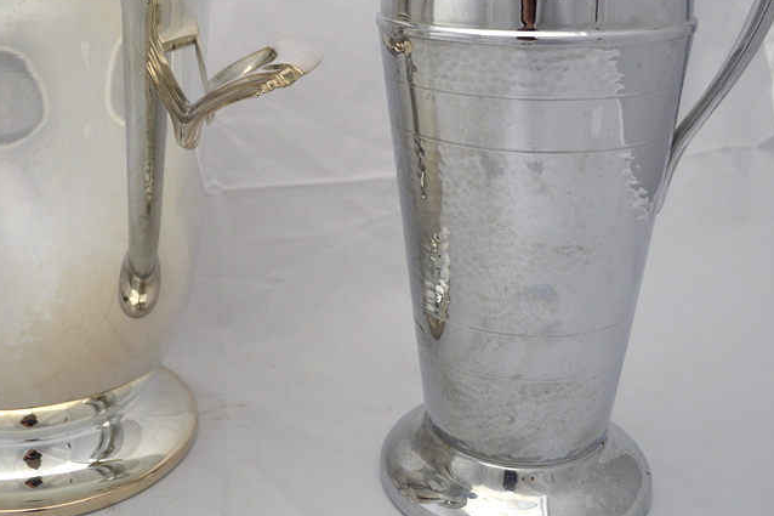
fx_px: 1010
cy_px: 134
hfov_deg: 41.4
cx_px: 261
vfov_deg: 28.3
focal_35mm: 47
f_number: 5
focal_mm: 20
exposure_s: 1/100
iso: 400
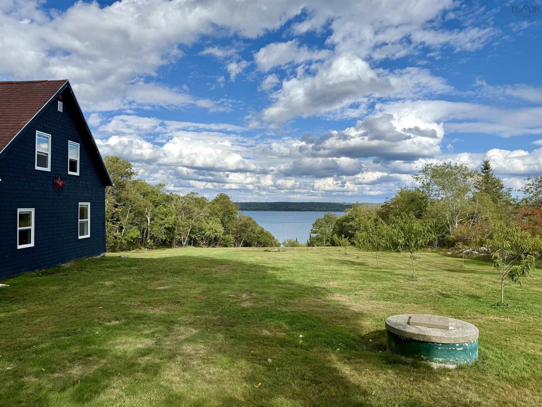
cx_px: 271
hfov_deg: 71.6
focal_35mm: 24
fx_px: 376
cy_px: 204
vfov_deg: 56.8
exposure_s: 1/6711
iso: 80
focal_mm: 6.76
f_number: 1.78
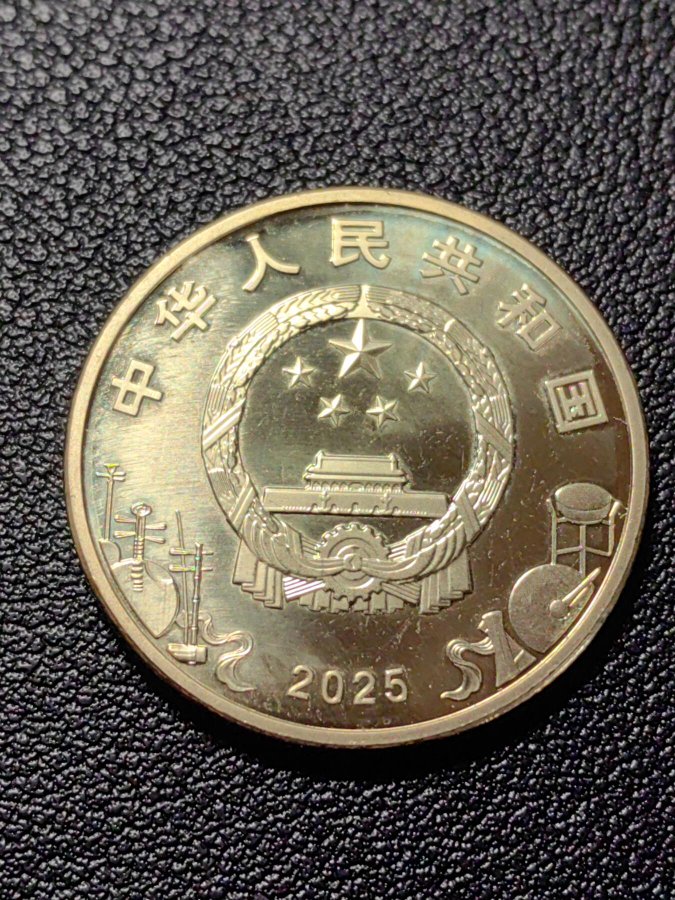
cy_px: 450
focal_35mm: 79
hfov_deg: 18.7
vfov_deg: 24.7
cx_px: 338
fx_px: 2054
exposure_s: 1/380
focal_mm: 5.75
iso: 50
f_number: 2
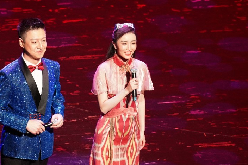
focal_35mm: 398
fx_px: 2741
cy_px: 128
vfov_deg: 3.5
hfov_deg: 5.2
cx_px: 80
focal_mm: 200
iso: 3200
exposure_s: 1/250
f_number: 5.6
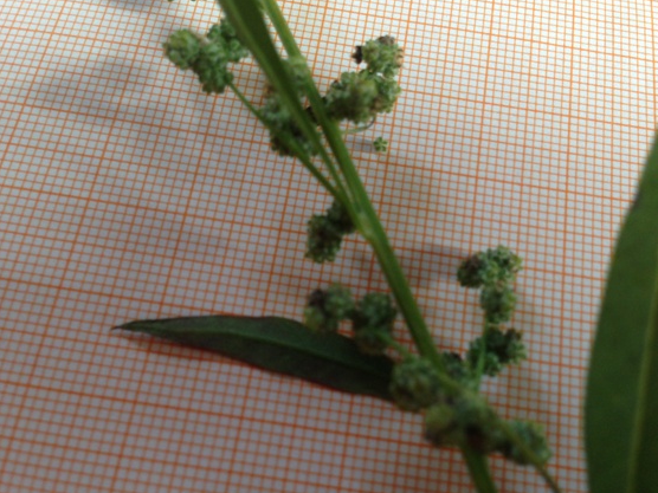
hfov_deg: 48.8
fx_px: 722
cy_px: 280
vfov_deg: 37.7
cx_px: 374
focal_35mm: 38
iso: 80
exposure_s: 1/20
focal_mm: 4.12
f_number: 2.4
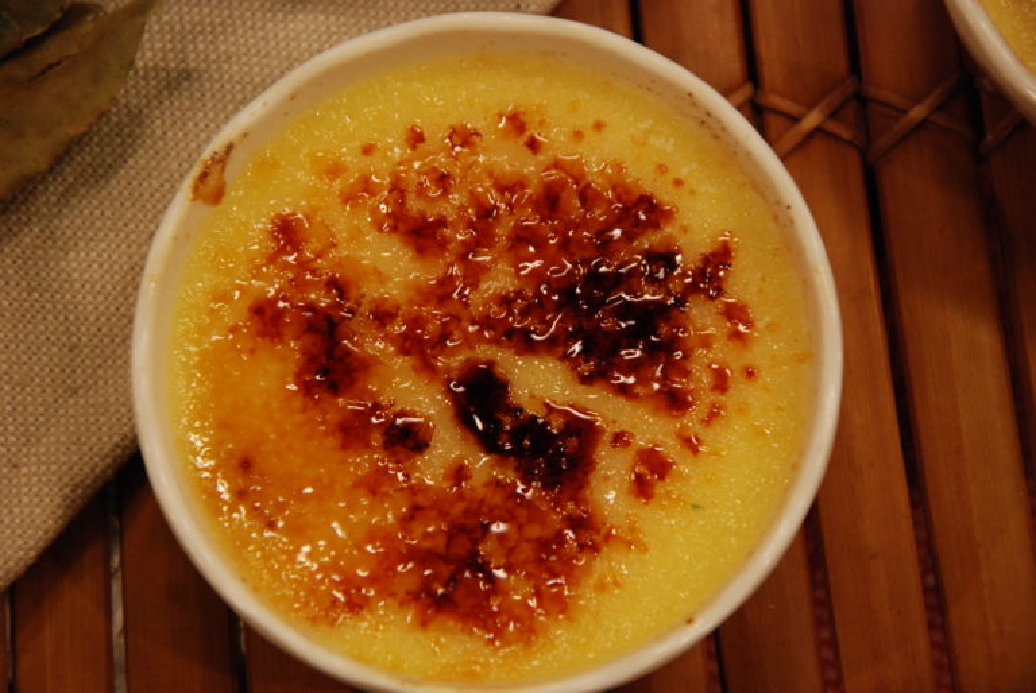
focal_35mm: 147
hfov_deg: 13.9
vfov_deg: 9.4
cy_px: 346
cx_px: 518
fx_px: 4235
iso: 1000
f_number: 5.6
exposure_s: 1/160
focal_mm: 98
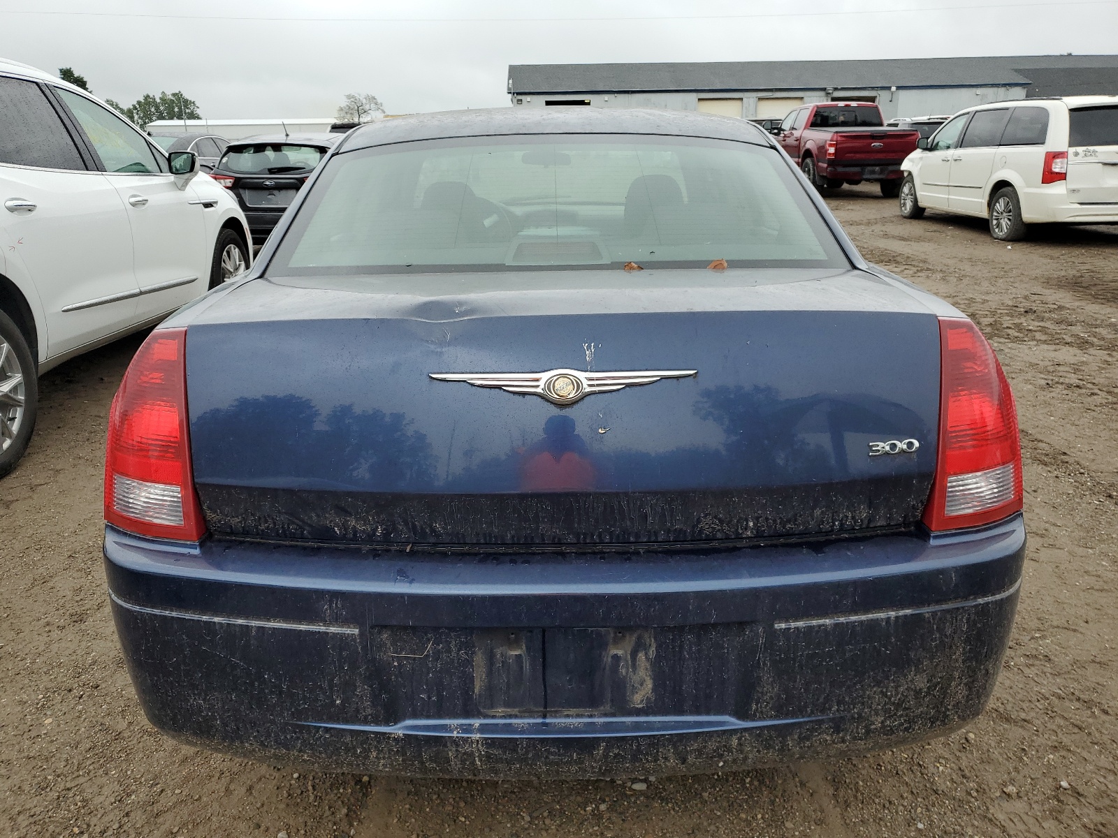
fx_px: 840
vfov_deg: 53.1
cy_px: 419
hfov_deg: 67.3
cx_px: 559
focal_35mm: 26
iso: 50
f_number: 1.5
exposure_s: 1/149
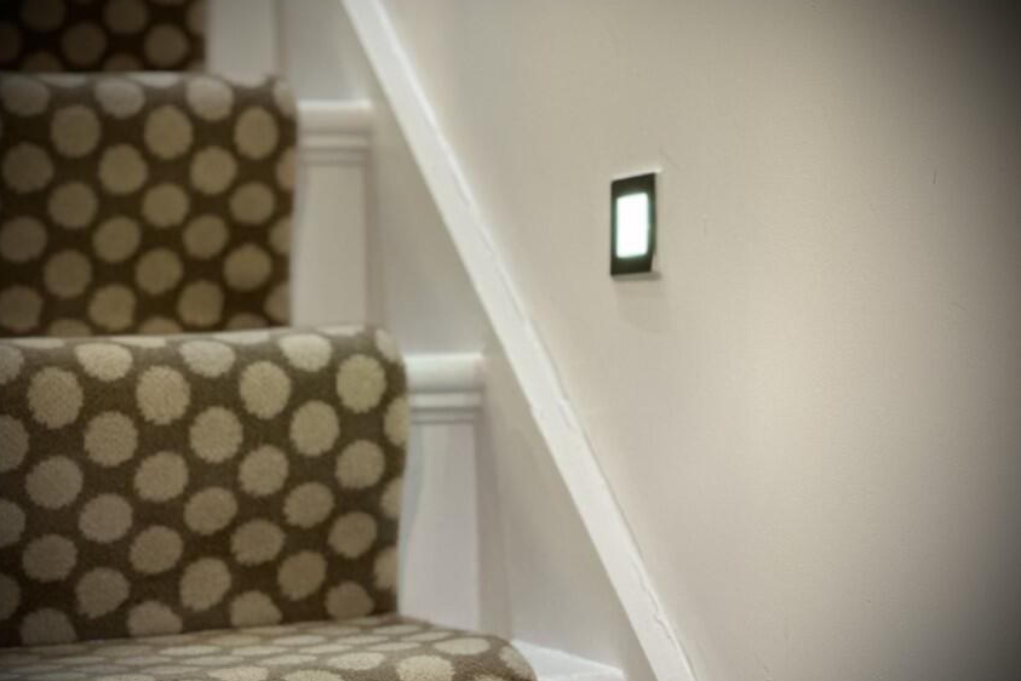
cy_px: 378
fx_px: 2297
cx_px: 506
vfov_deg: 16.9
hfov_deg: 25.1
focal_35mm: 81
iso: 250
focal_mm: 9
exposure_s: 1/33
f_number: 2.8
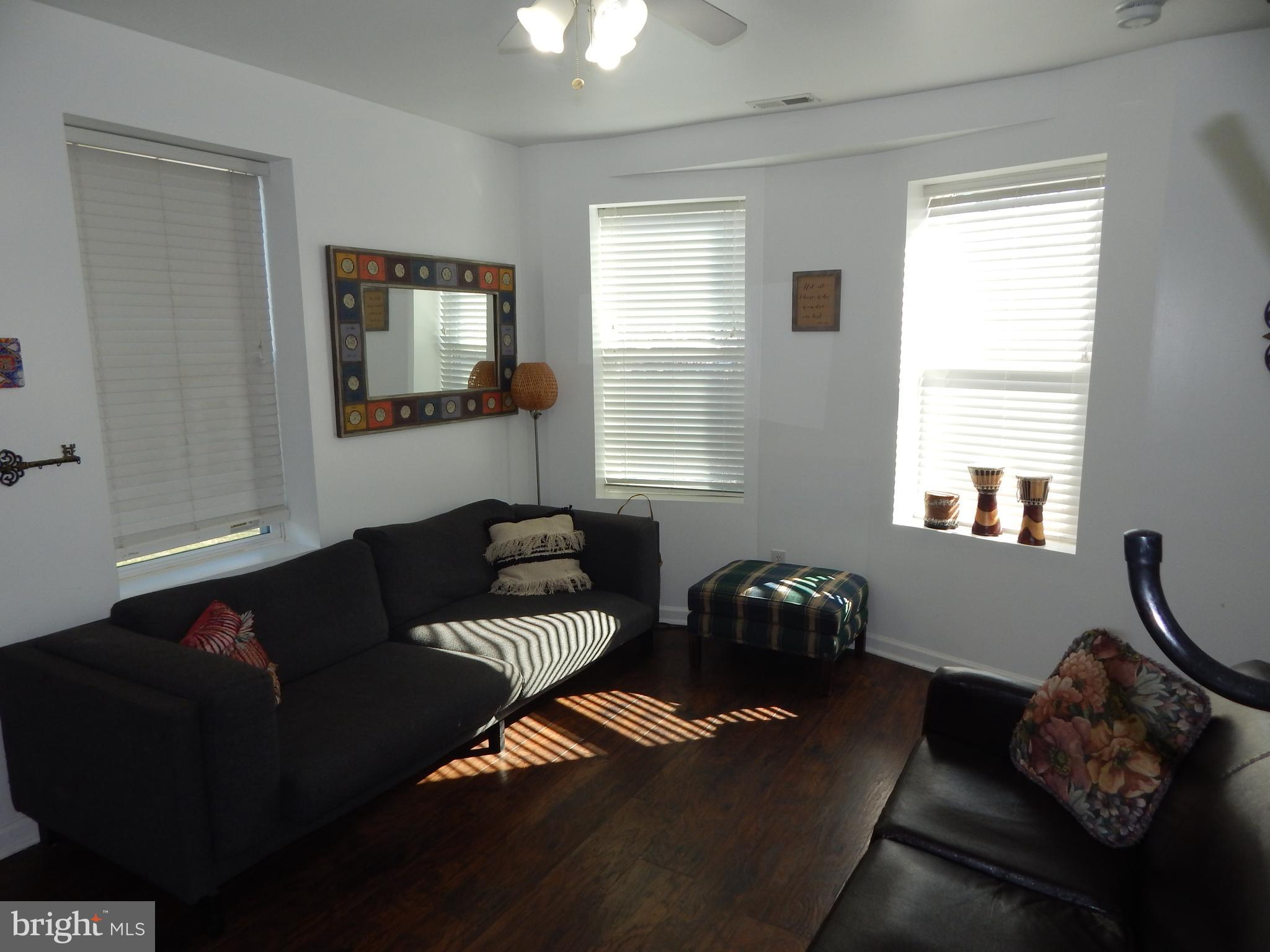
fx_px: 807
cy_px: 476
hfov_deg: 76.4
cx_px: 635
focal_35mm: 22
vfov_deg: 61.1
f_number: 3
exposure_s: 1/100
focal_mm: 4
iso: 125
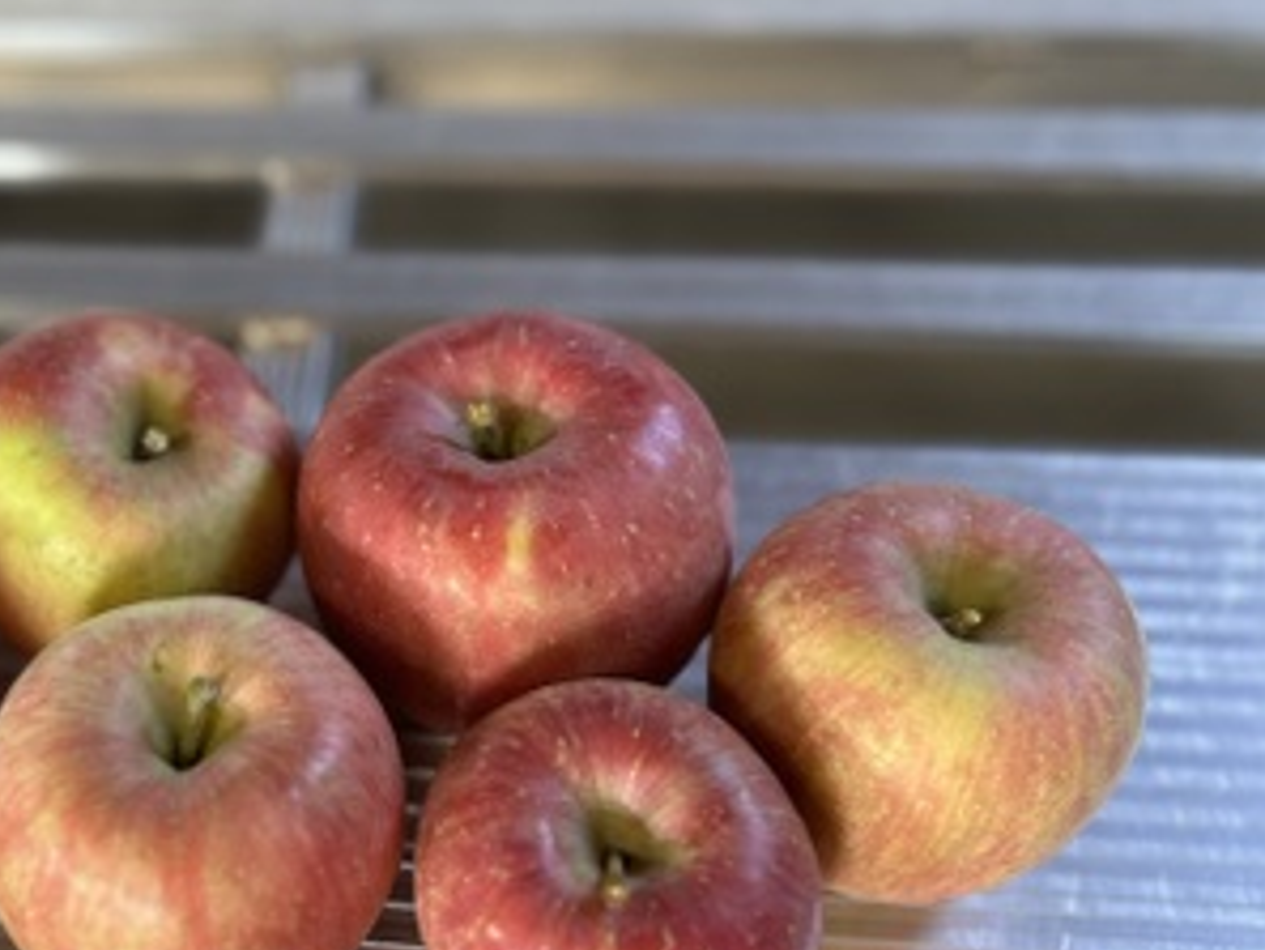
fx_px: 1535
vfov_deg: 34.1
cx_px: 290
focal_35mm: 42
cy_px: 622
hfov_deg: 43.1
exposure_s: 1/50
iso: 64
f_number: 1.5
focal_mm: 5.7
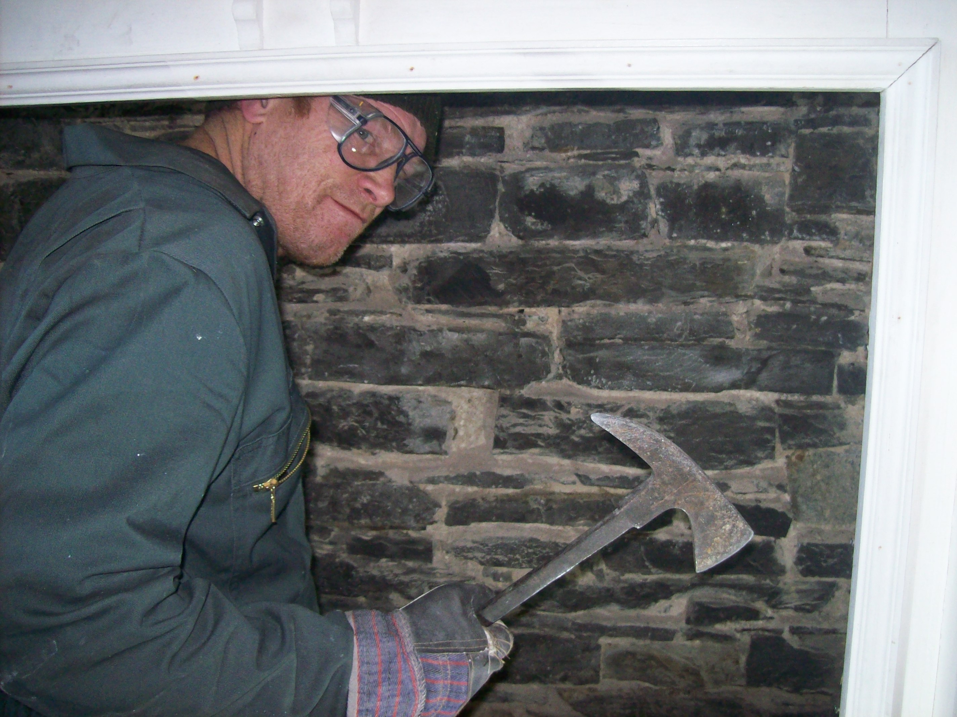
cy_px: 358
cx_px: 478
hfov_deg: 51.4
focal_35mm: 36
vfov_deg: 39.6
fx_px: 995
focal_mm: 6
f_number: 2.7
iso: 200
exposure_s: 1/64
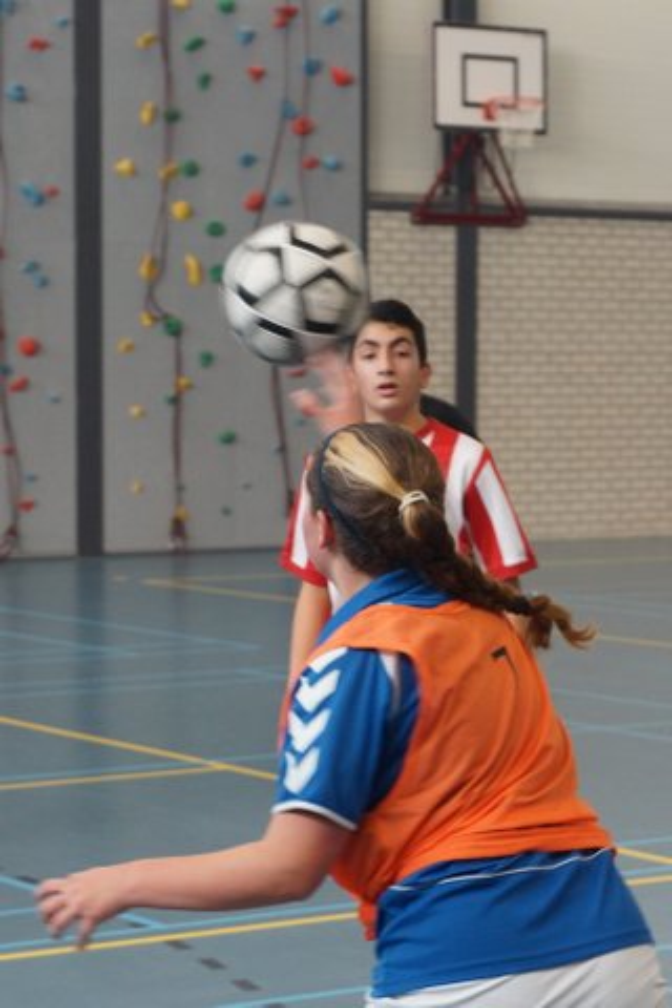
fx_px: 2100
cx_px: 336
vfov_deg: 27.0
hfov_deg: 18.2
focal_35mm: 75
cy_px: 504
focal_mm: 50
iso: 800
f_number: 4
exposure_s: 1/200
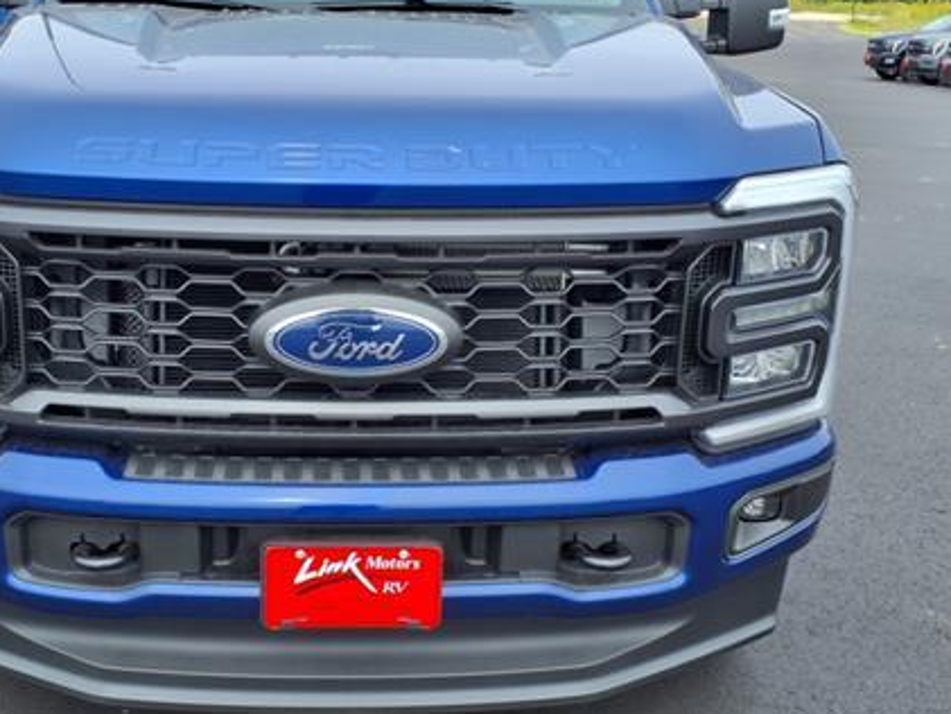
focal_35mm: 41
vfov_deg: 35.1
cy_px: 330
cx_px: 357
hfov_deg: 45.4
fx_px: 1127
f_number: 1.9
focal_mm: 3.58
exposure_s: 1/1250
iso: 40
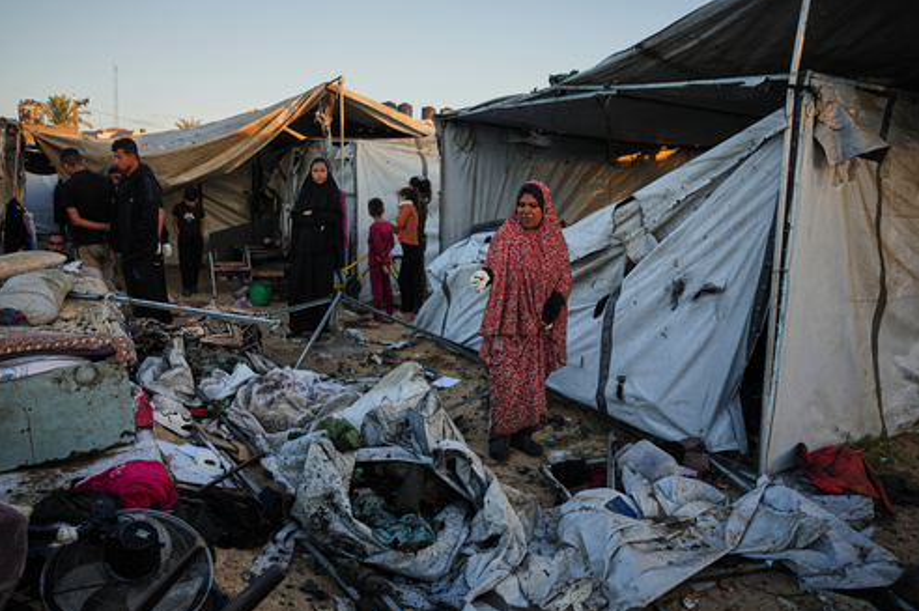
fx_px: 638
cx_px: 446
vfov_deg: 51.2
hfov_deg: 71.5
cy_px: 298
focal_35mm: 25
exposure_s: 1/500
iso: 160
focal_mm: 24
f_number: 2.8
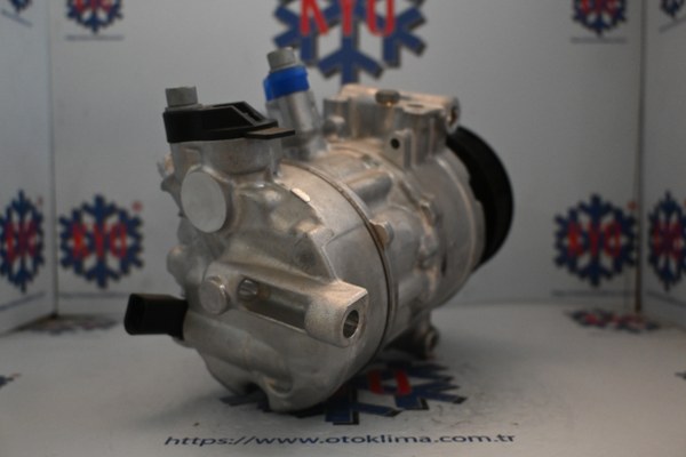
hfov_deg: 55.1
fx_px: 657
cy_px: 228
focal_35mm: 34
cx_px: 343
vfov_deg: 38.4
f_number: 4.2
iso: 2000
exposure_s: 1/125
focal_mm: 23
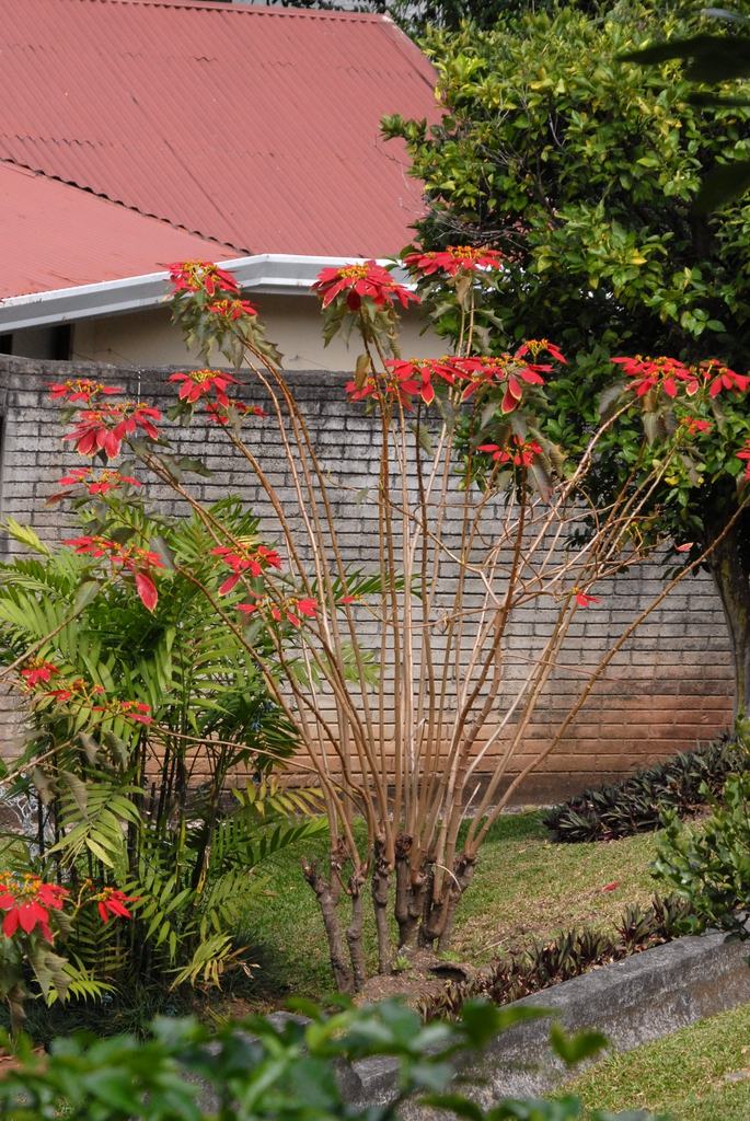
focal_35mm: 128
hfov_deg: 10.8
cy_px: 560
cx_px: 375
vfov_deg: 16.1
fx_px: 3975
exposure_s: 1/350
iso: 400
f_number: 10
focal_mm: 85
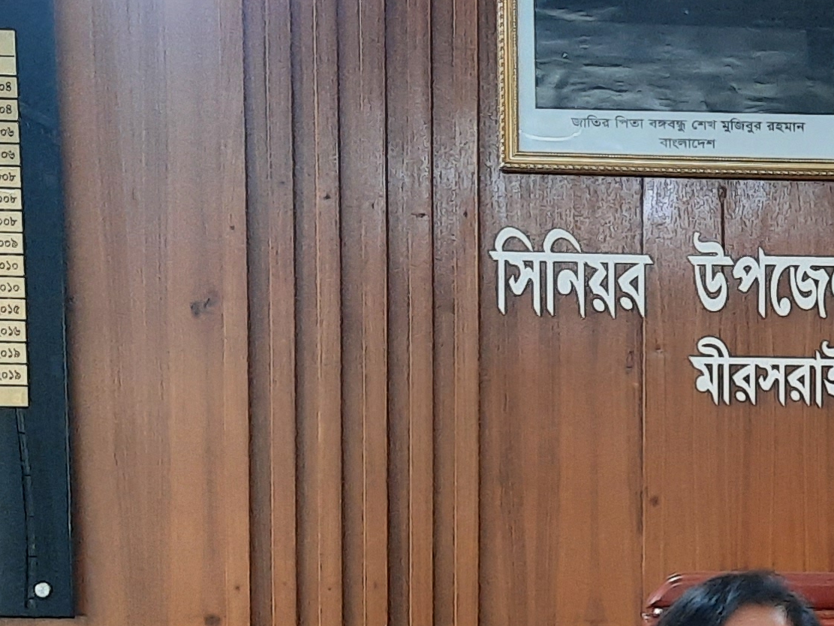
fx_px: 2168
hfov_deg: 20.6
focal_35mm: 90
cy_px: 679
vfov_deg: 16.0
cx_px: 947
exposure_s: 1/50
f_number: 2
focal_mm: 4.6
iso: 400
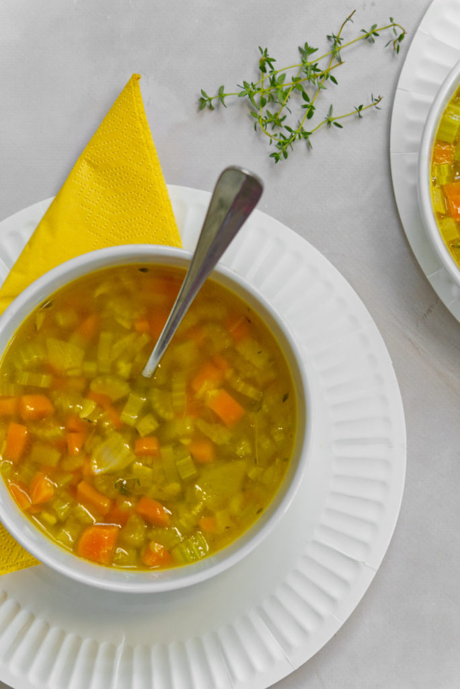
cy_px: 344
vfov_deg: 15.2
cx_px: 230
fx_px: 2584
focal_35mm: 135
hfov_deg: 10.2
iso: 640
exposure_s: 1/160
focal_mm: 90
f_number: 3.5
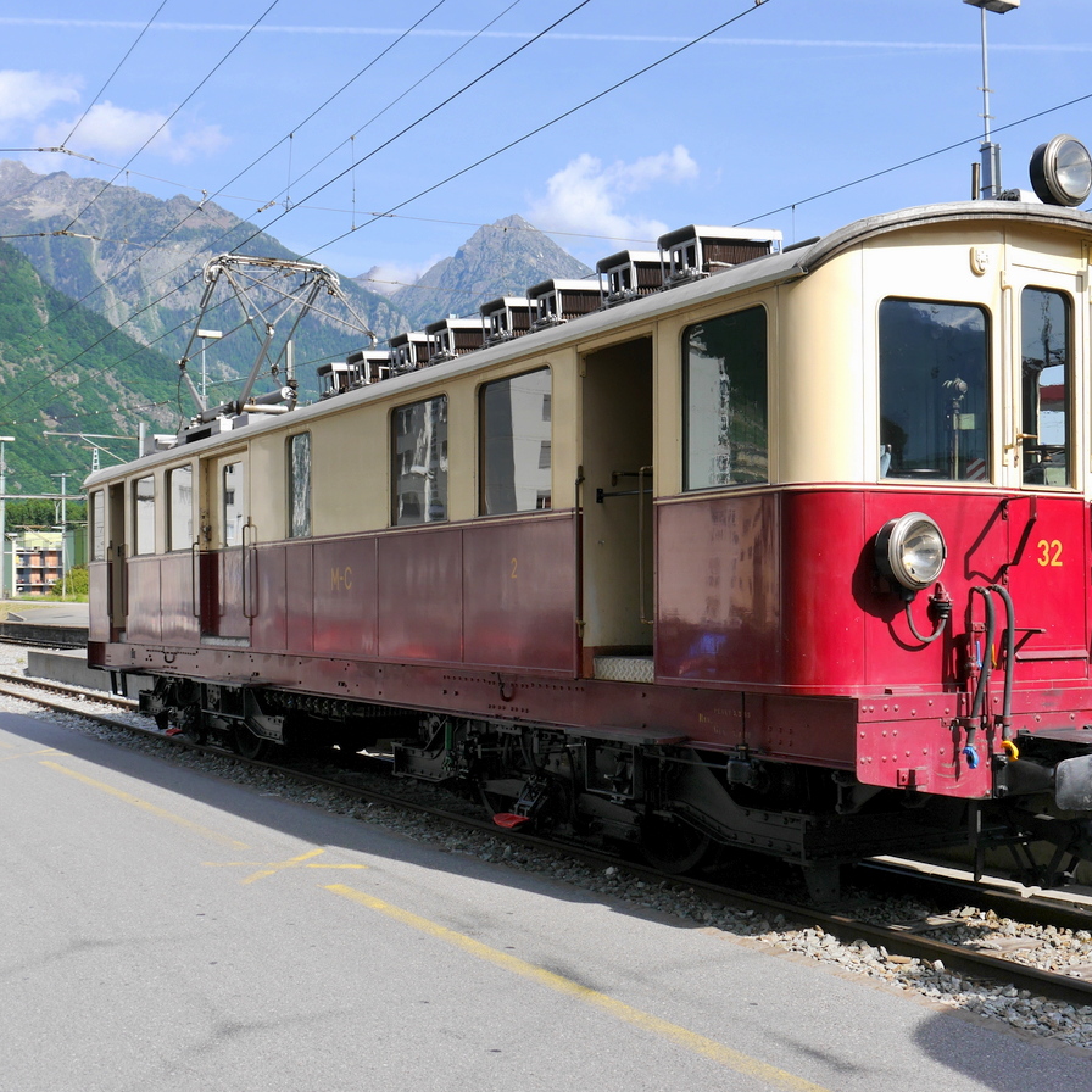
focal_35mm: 45
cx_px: 644
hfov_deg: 37.4
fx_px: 1606
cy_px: 547
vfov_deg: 37.6
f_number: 7.1
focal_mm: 19
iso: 160
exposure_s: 1/320
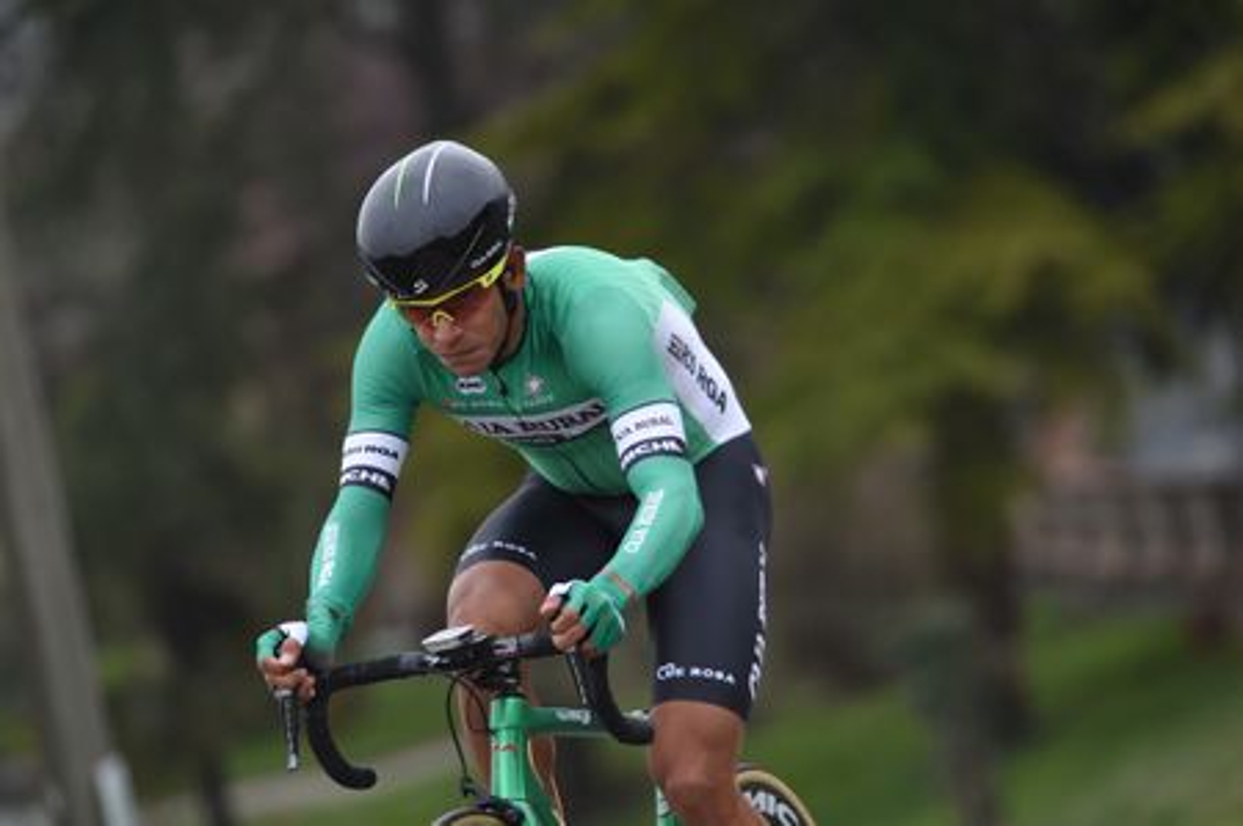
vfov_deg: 3.4
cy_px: 413
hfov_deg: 5.2
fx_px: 13796
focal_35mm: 400
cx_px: 622
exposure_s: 1/1000
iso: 800
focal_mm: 400
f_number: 5.6
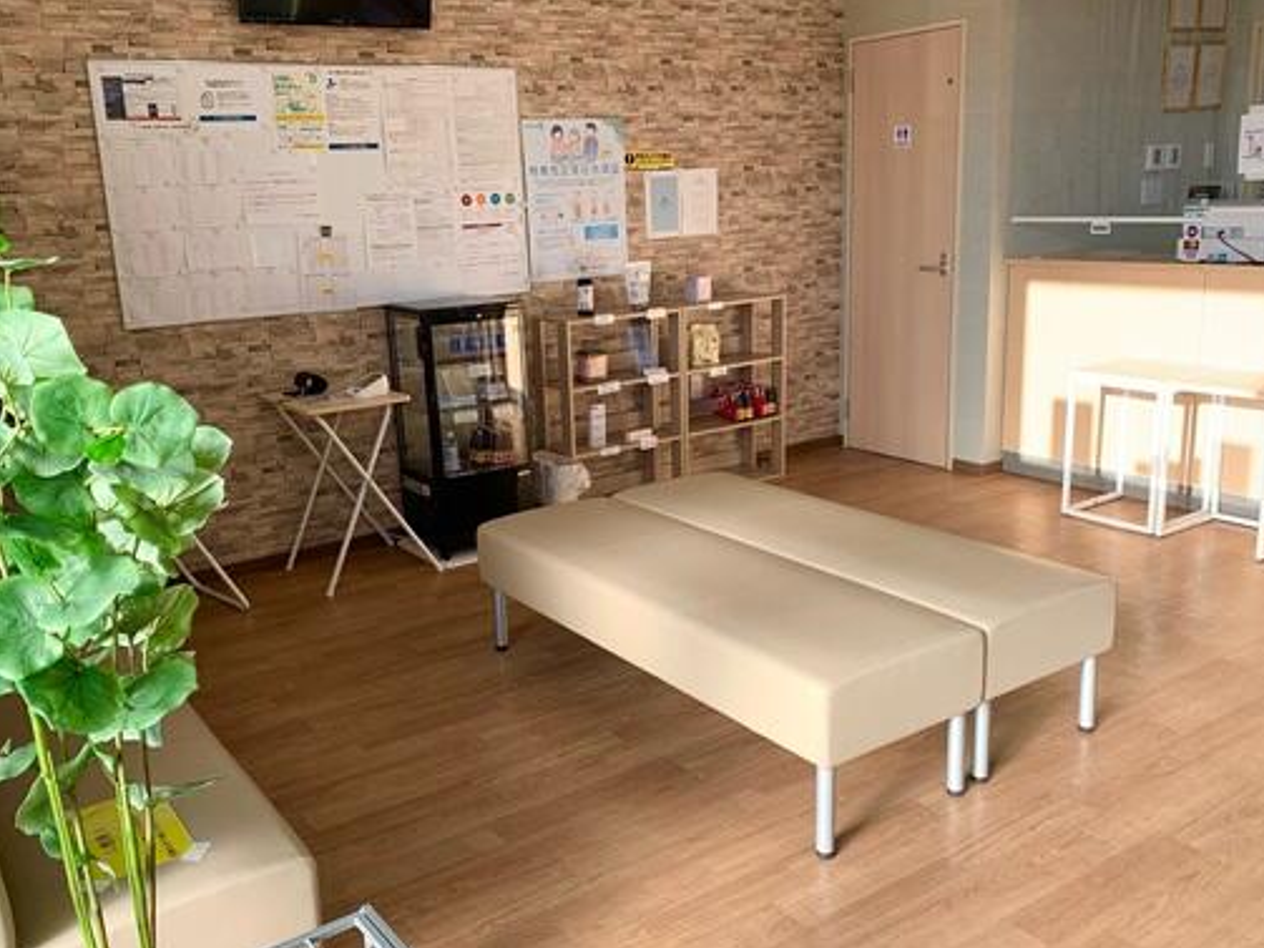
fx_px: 1132
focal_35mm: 31
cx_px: 588
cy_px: 478
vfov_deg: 45.4
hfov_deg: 58.3
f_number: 1.8
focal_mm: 4.25
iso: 25
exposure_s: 1/340
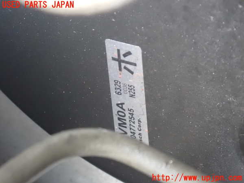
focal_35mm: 100
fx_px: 705
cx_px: 122
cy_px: 92
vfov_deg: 14.8
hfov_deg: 19.6
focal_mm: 18
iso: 1600
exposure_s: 1/15
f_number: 4.9
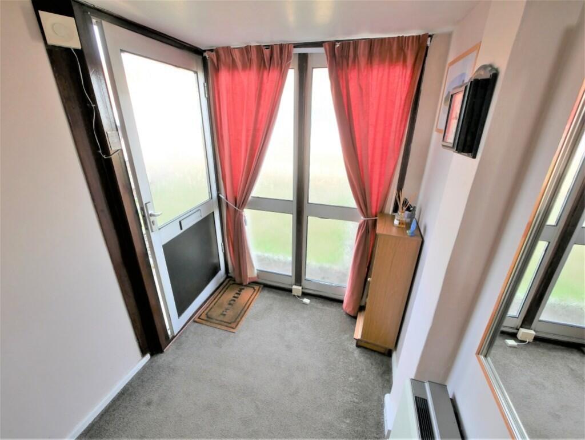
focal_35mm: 14
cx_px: 292
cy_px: 220
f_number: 4.5
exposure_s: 1/125
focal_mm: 7
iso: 200
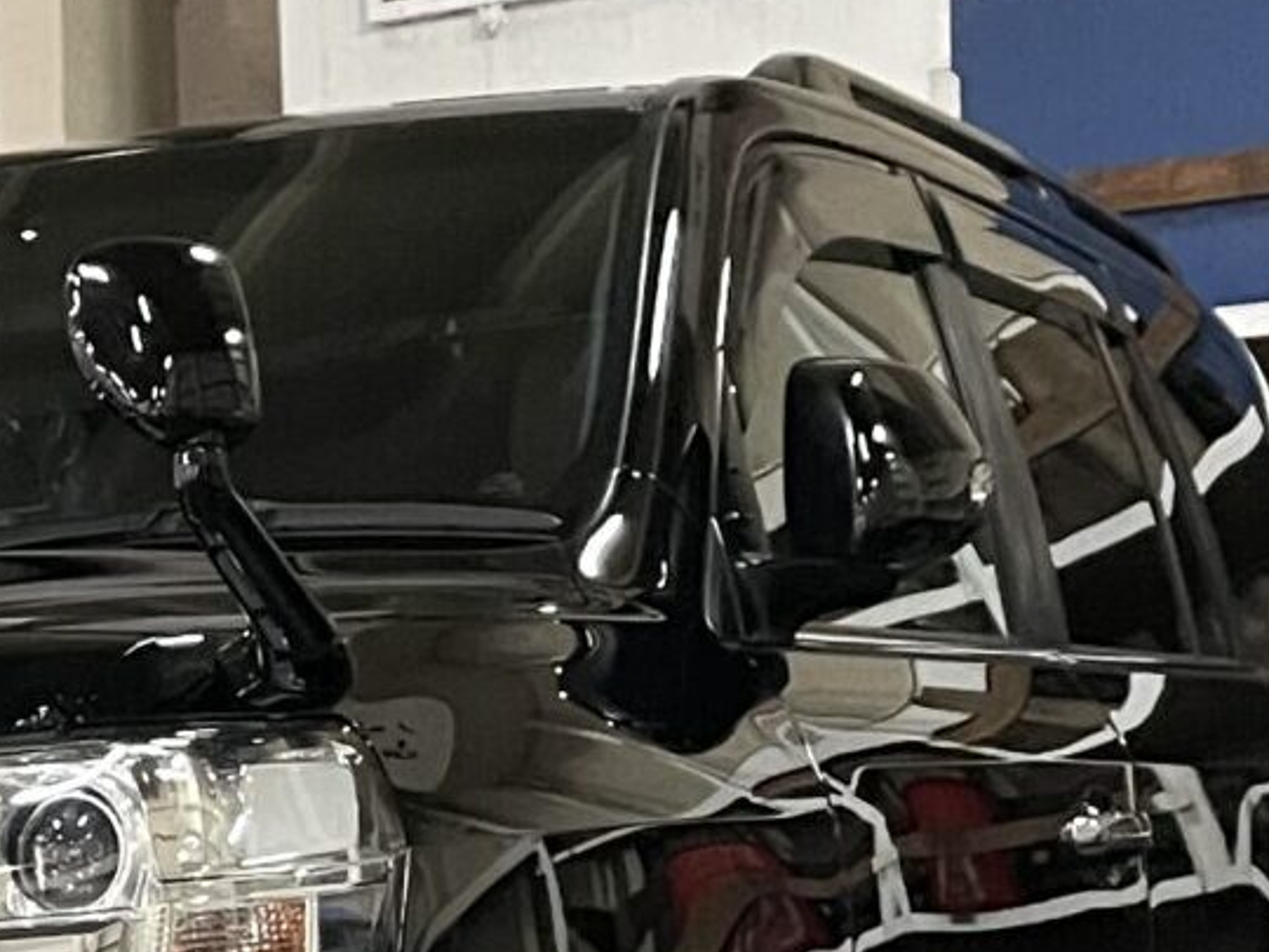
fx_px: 2933
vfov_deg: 17.3
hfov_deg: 23.0
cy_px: 1228
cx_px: -127
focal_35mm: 80
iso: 1000
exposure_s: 1/30
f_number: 1.6
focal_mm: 5.1
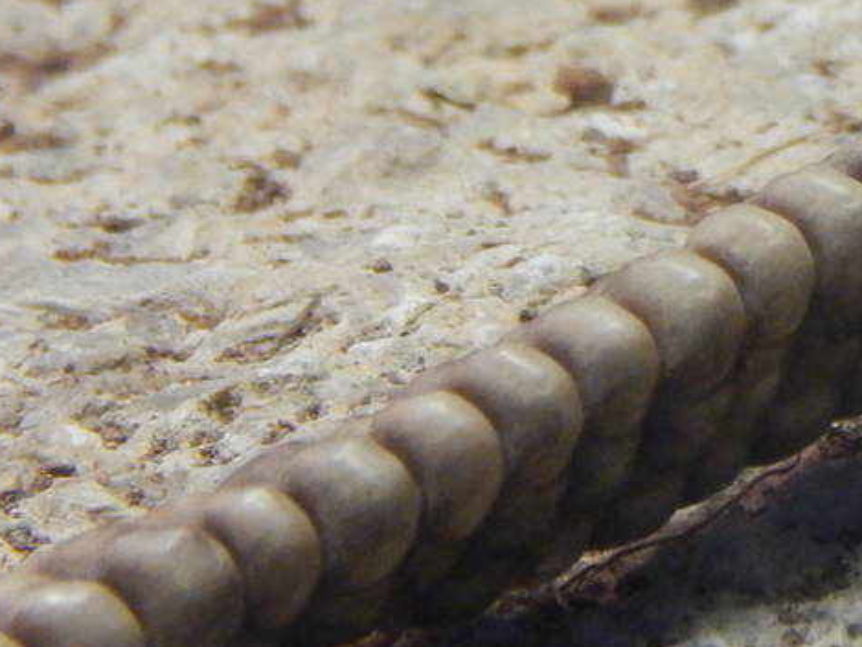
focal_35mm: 860
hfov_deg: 2.3
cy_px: -342
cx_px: 1334
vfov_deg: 1.7
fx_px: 21421
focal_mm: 44.9
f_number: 5.6
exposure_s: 1/15
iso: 450
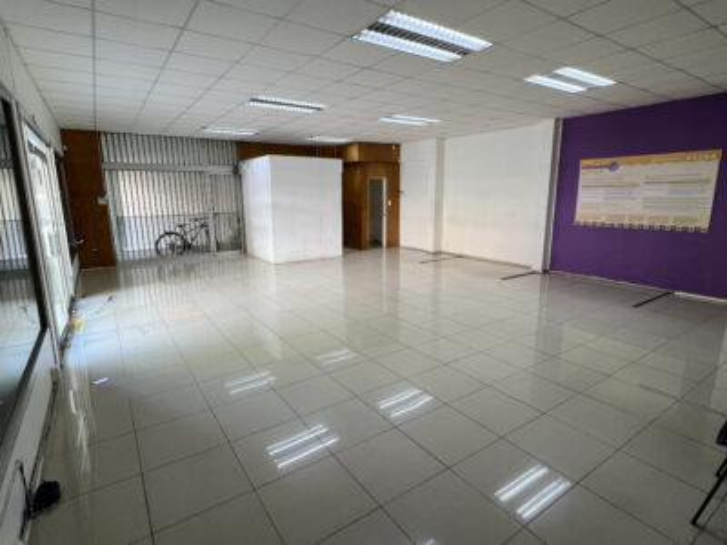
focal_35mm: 13
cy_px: 272
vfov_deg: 89.9
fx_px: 273
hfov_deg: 106.2
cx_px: 364
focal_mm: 1.57
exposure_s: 1/50
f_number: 1.8
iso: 125
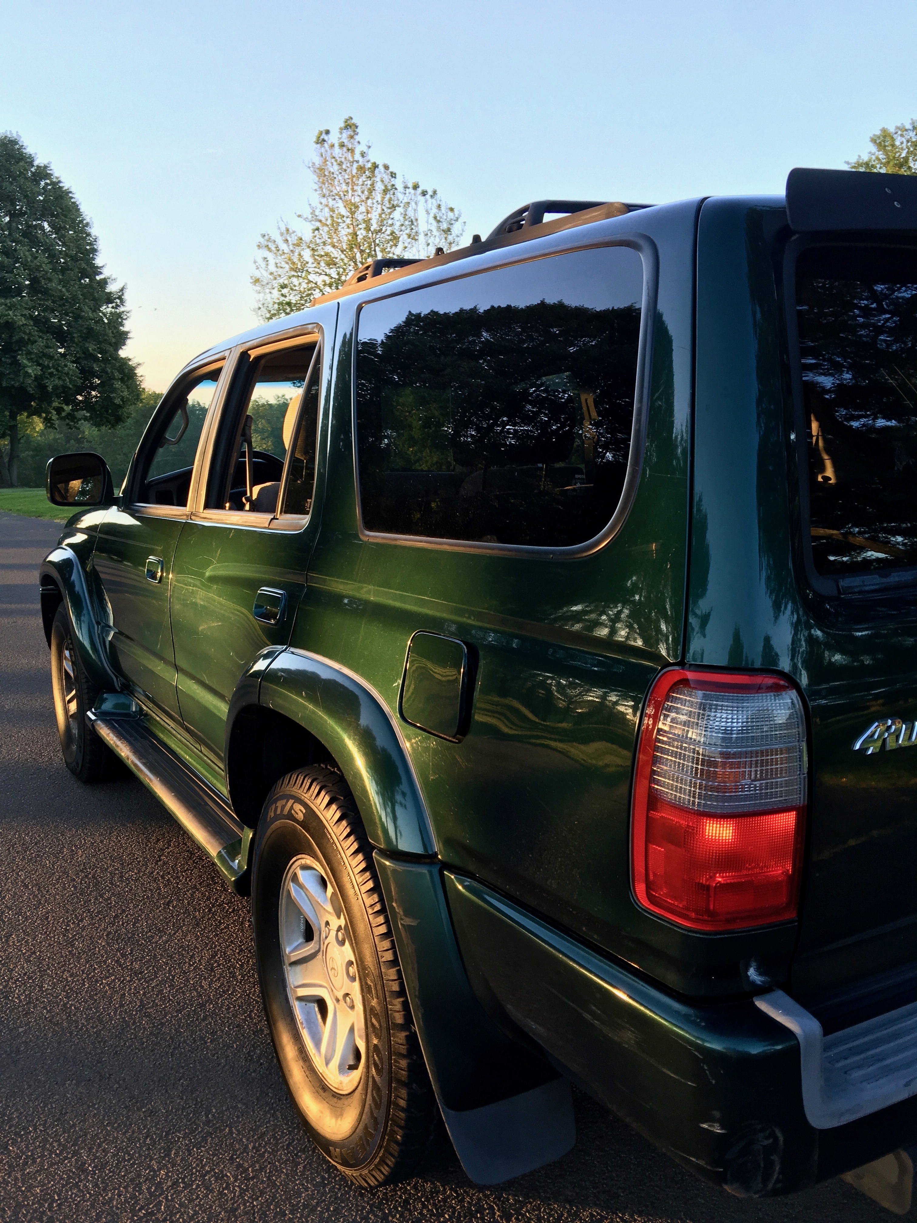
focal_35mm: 29
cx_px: 458
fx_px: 1024
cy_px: 612
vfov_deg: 61.7
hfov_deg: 48.2
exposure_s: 1/120
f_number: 2.2
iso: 32
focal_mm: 4.15
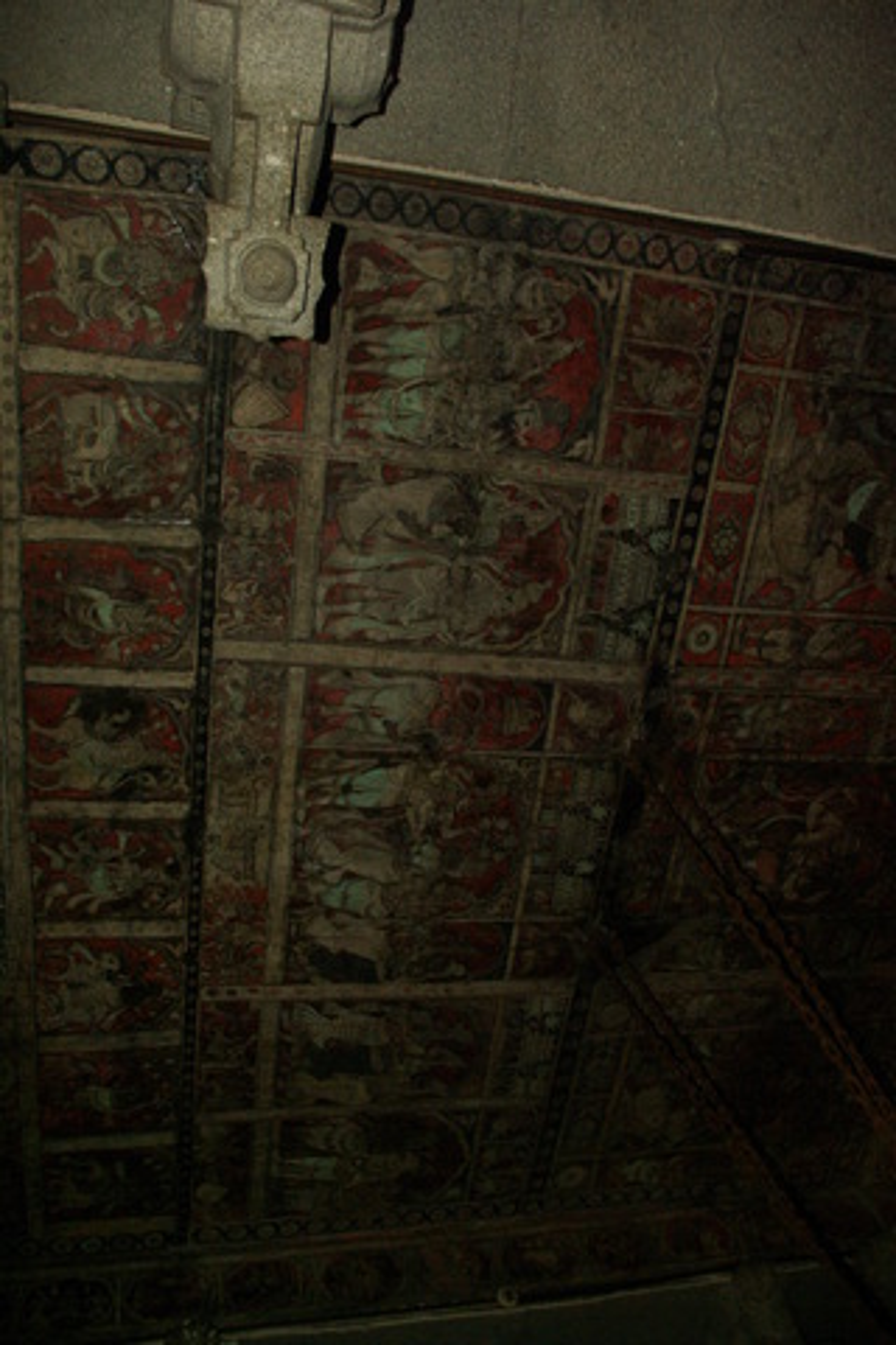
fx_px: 1008
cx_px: 448
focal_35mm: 27
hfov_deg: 47.9
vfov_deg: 67.4
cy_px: 672
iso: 800
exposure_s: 1/30
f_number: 8
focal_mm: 18
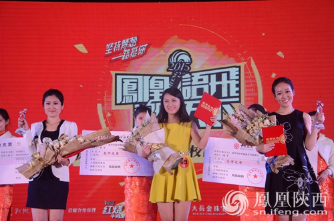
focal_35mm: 93
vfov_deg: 14.6
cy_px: 110
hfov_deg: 22.0
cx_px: 167
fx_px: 861
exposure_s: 1/350
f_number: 6.7
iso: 1600
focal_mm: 62
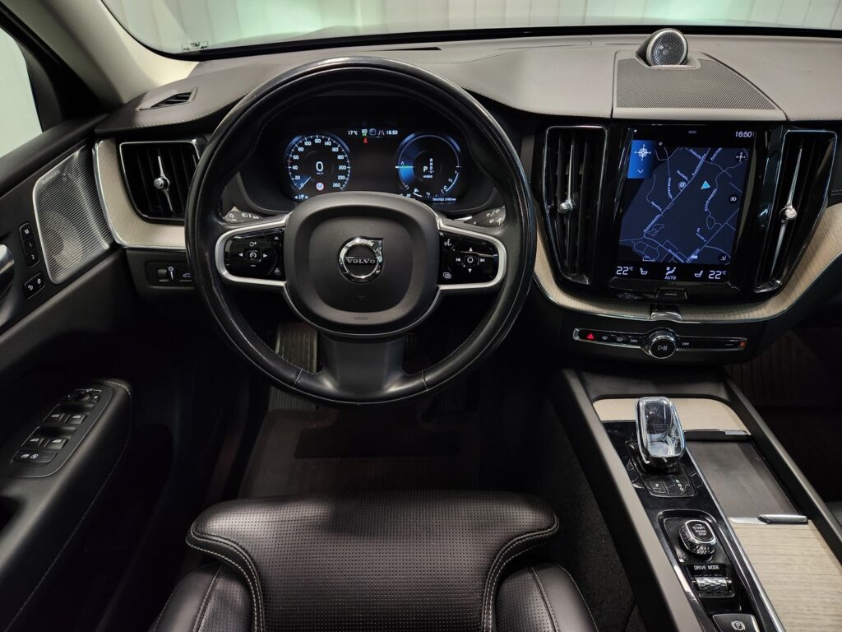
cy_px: 316
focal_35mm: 23
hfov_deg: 73.9
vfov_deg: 58.9
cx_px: 421
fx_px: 559
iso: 320
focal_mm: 5.4
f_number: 1.8
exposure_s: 1/100
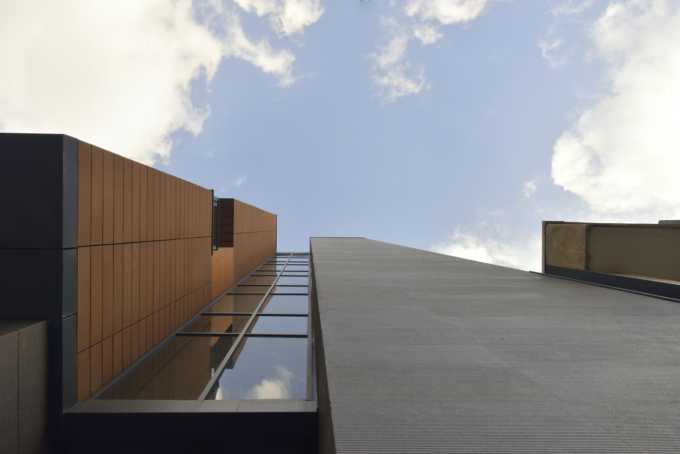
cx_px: 340
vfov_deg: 53.2
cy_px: 227
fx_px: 453
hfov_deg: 73.7
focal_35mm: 24
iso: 400
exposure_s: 1/60
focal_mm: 24
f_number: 9
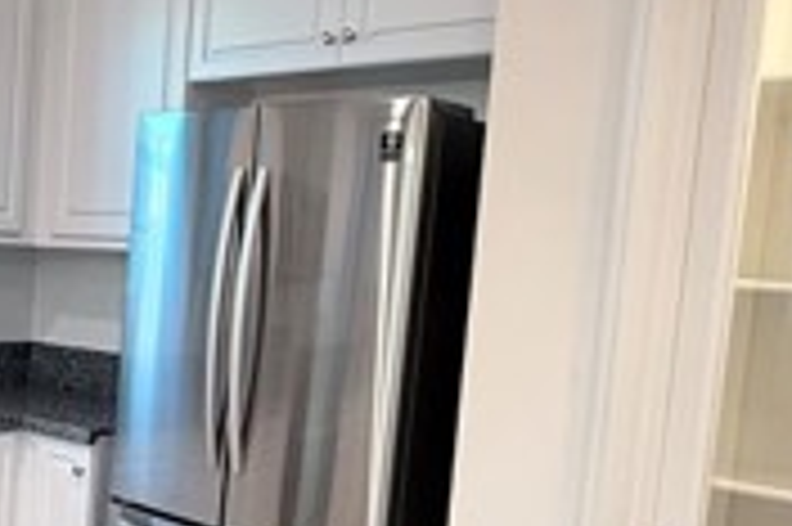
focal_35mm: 53
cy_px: 373
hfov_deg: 33.9
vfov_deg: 25.3
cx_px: -18
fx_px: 1165
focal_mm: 2.22
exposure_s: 1/60
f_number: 2.2
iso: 250
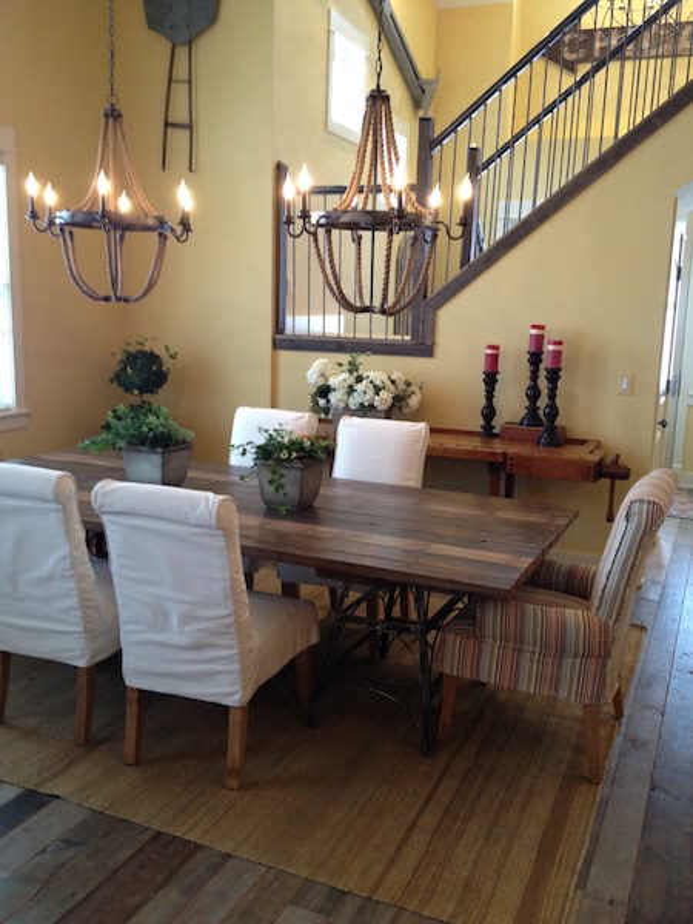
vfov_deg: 52.6
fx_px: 934
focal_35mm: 35
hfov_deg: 40.7
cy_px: 462
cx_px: 346
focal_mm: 4.28
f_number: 2.4
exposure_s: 1/20
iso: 200
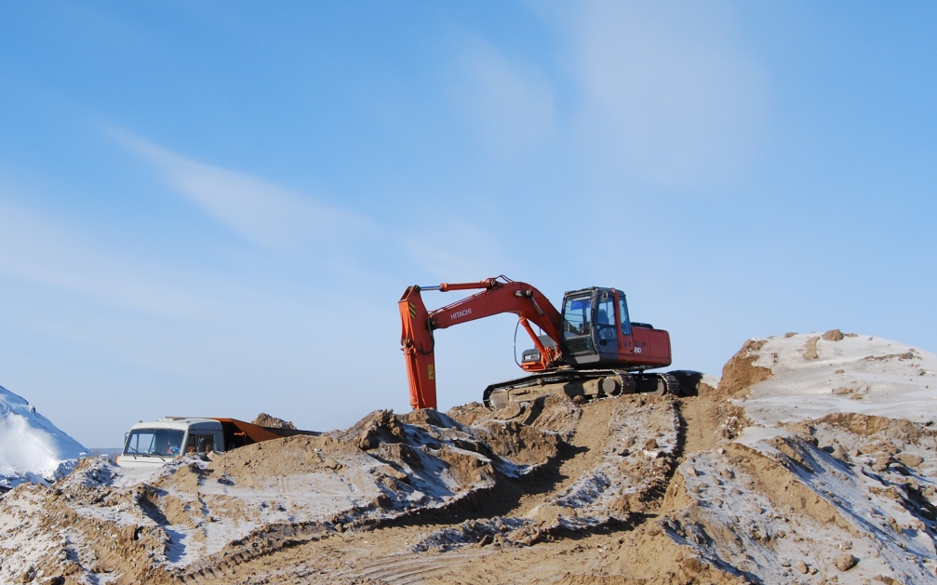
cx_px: 473
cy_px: 316
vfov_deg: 44.5
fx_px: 715
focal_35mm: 28
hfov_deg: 66.5
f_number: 8
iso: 100
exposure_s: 1/250
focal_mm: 18
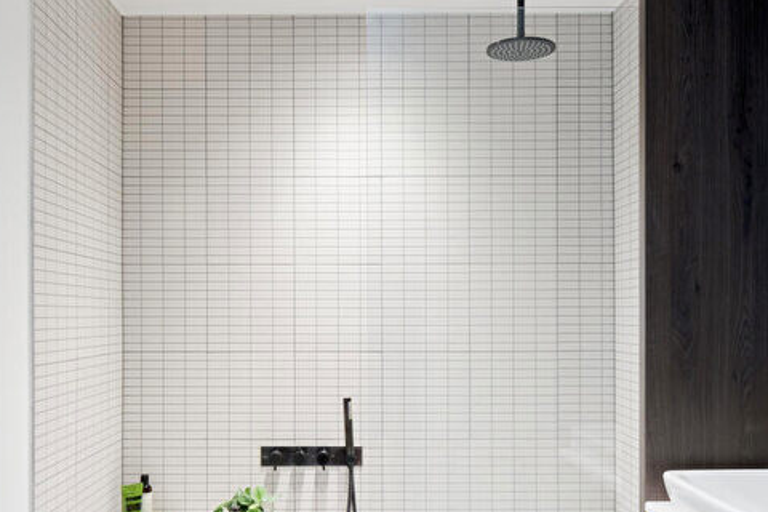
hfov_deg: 54.4
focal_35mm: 35
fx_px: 747
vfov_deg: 37.7
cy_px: 308
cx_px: 370
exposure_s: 1.5
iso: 160
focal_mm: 16
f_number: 11
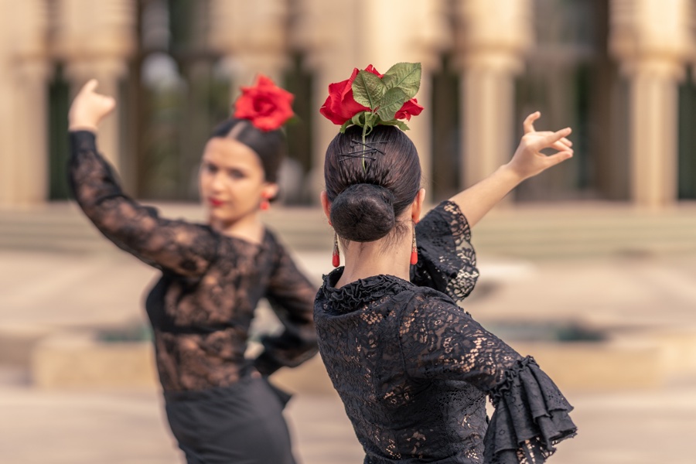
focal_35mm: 128
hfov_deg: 16.1
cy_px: 232
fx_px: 2465
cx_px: 348
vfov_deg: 10.8
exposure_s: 1/4000
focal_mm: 85
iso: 100
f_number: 1.4
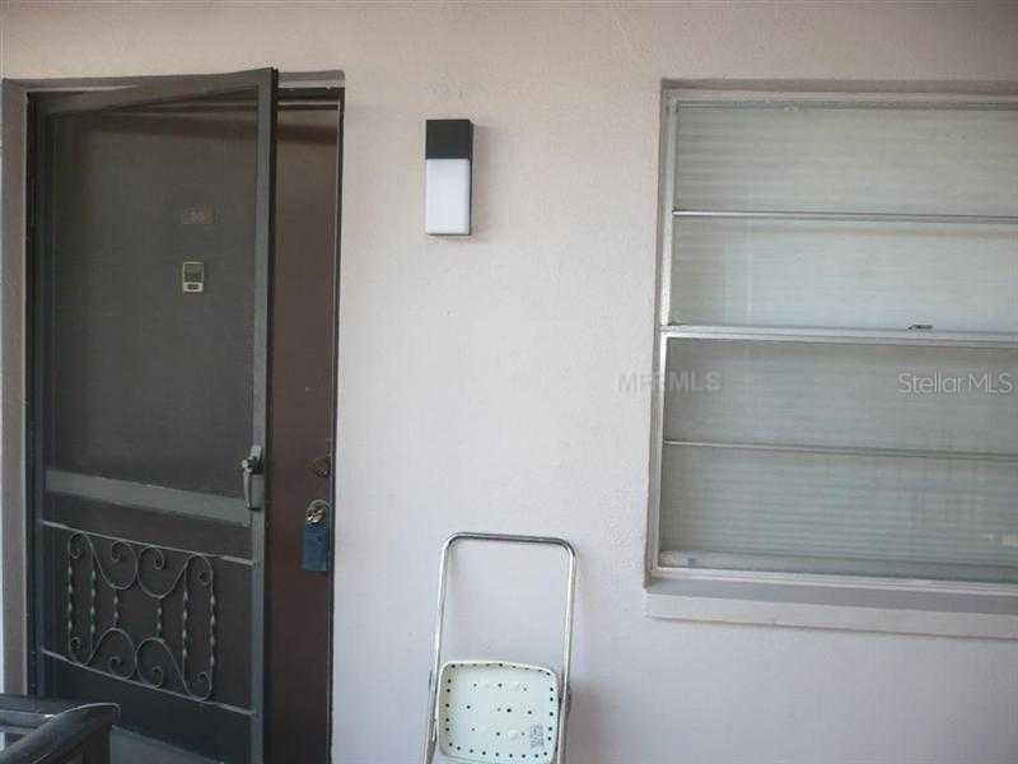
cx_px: 509
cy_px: 382
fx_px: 1029
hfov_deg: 52.6
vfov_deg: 40.7
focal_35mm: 35
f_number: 2.8
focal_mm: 5.8
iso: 100
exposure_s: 1/40
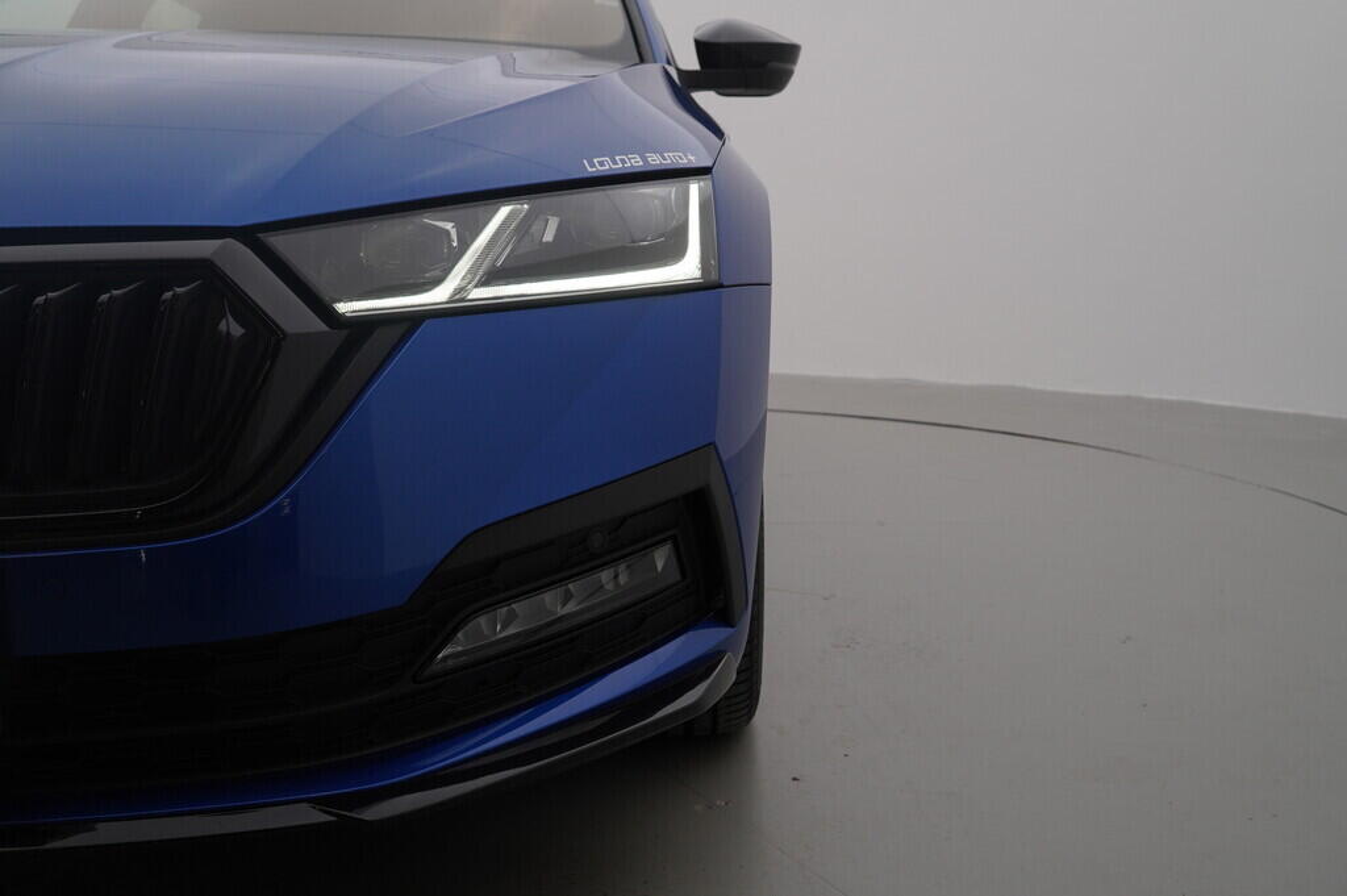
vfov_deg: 36.8
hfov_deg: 53.2
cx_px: 674
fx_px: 1346
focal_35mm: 36
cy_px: 448
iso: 160
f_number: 5.6
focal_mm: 24
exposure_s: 1/160
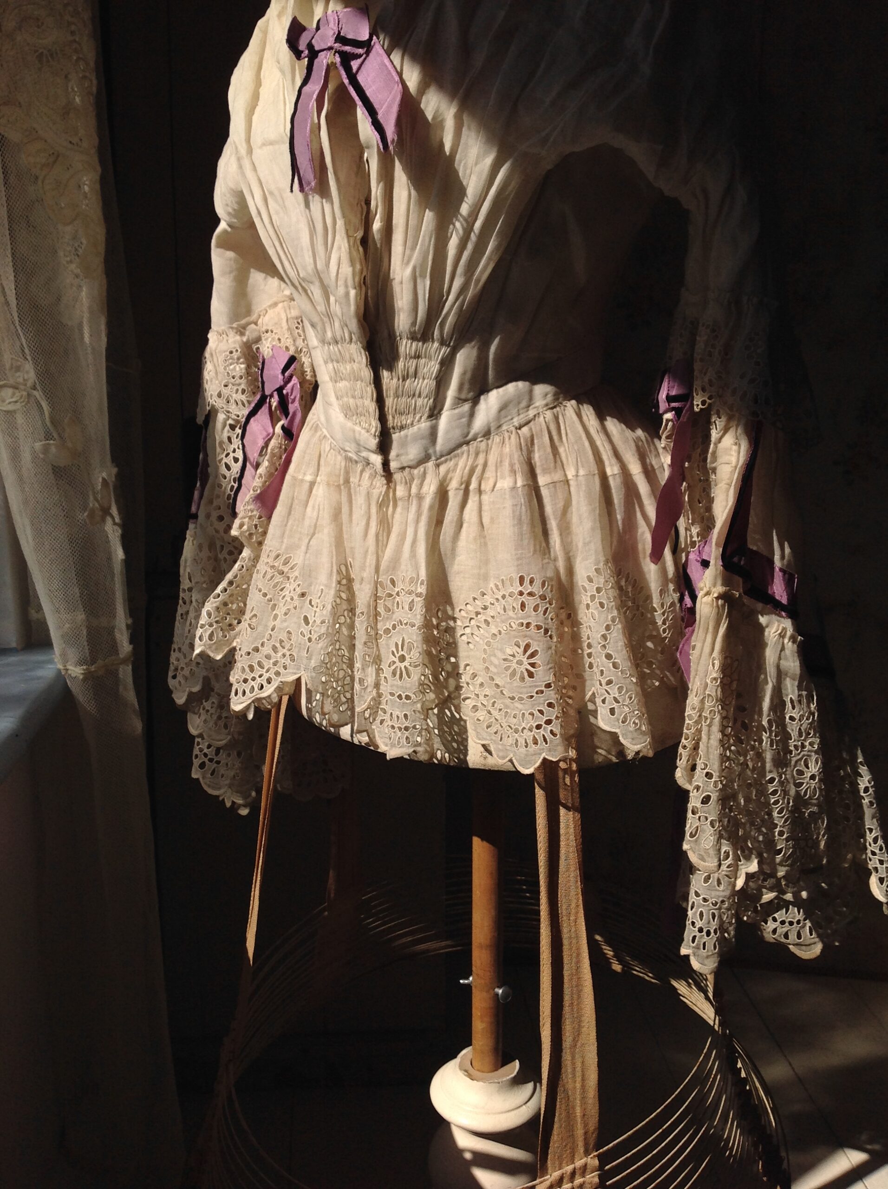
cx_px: 444
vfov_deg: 52.7
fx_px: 1200
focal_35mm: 35
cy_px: 594
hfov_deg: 40.6
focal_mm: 4.28
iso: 50
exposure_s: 1/4329
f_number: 2.4
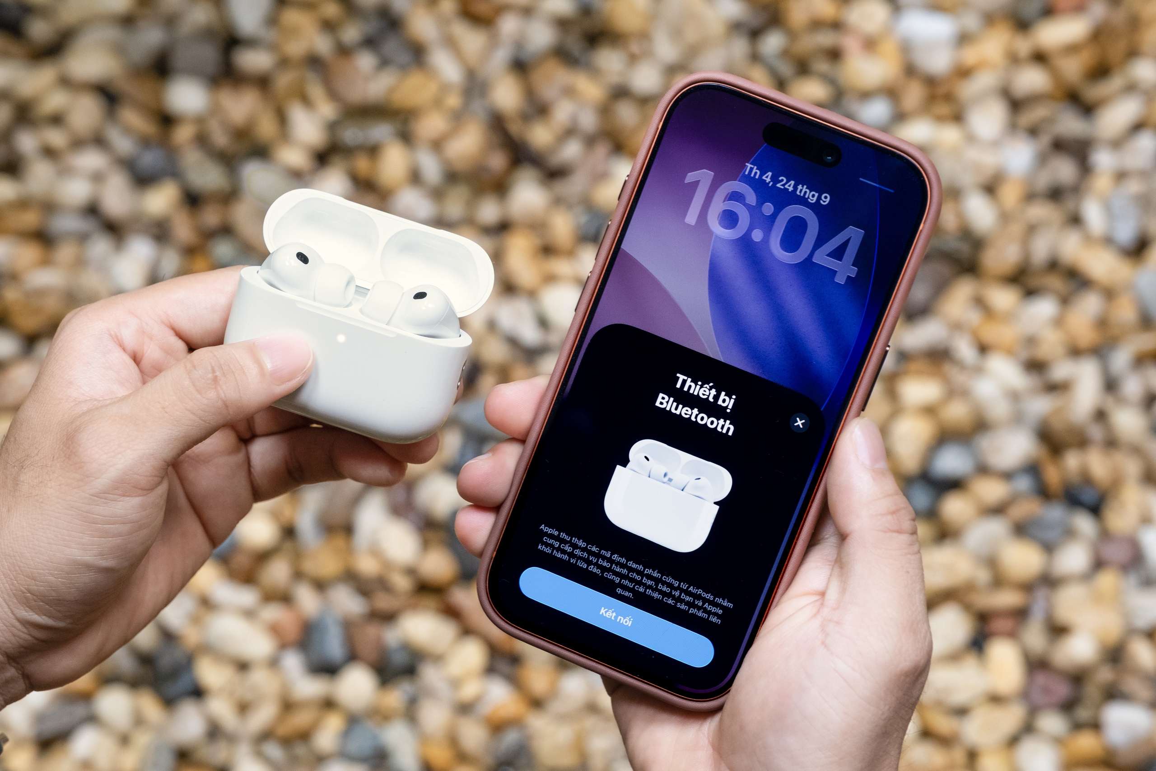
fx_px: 2665
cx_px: 578
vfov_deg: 16.5
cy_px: 386
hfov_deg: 24.5
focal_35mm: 83
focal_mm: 55
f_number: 5.6
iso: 1250
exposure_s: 1/50
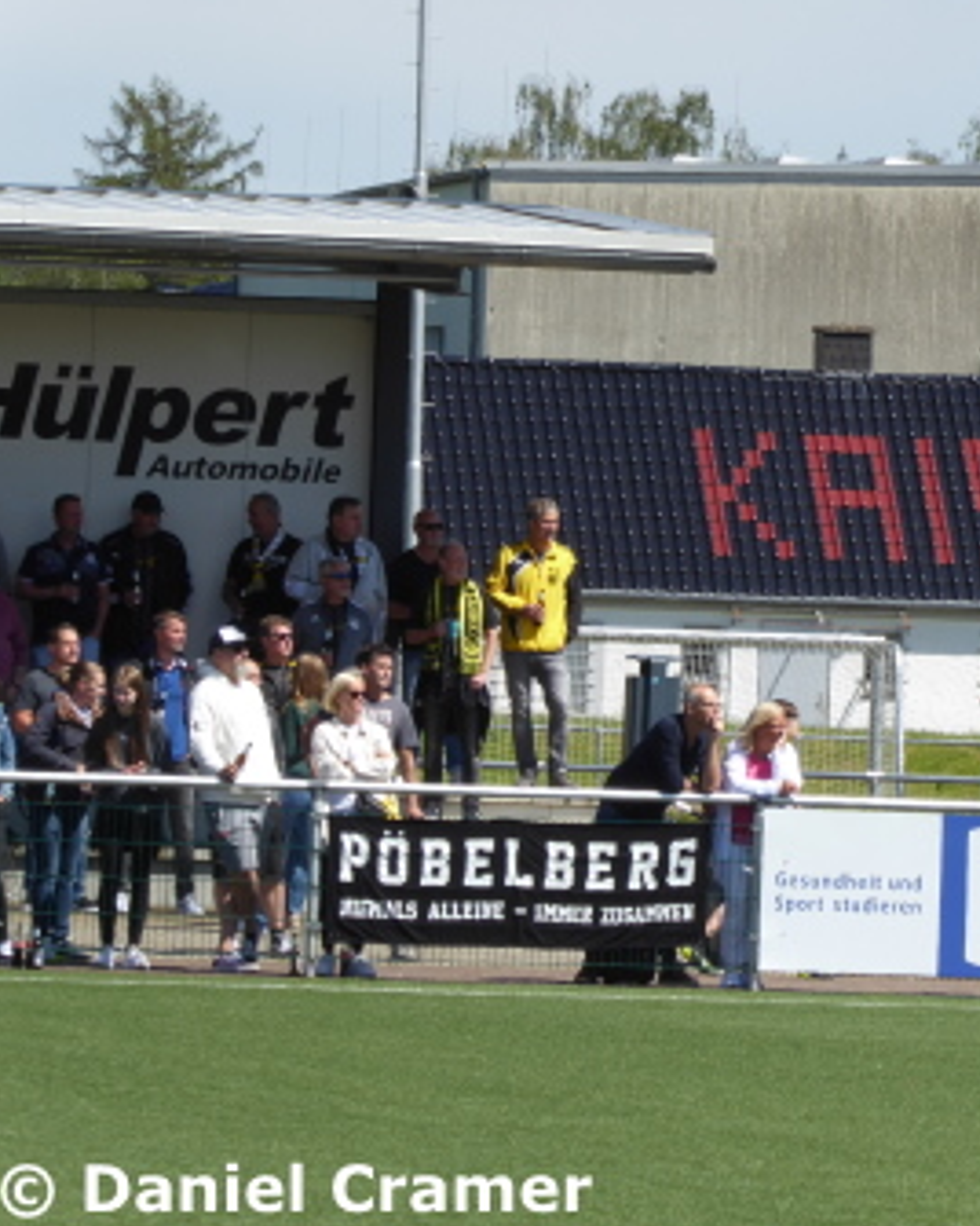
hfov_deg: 3.9
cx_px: 804
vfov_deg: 4.9
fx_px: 14248
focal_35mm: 393
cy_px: 611
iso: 80
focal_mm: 53.8
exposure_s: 1/250
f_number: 5.8
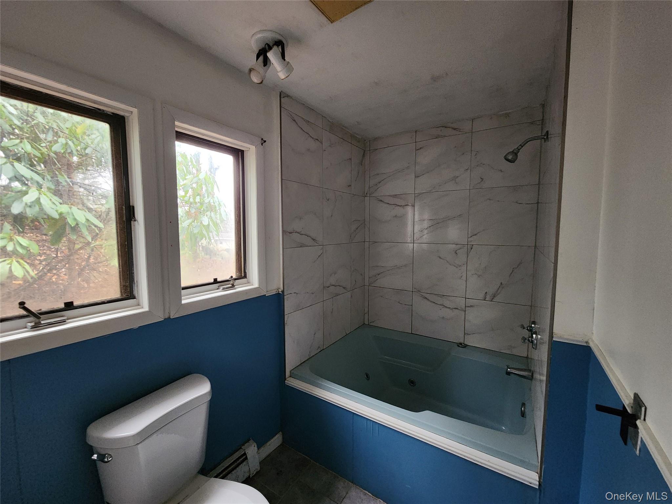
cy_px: 252
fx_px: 252
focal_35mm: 13
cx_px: 336
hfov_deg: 106.2
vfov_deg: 89.9
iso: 640
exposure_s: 1/24
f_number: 2.2
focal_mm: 2.2
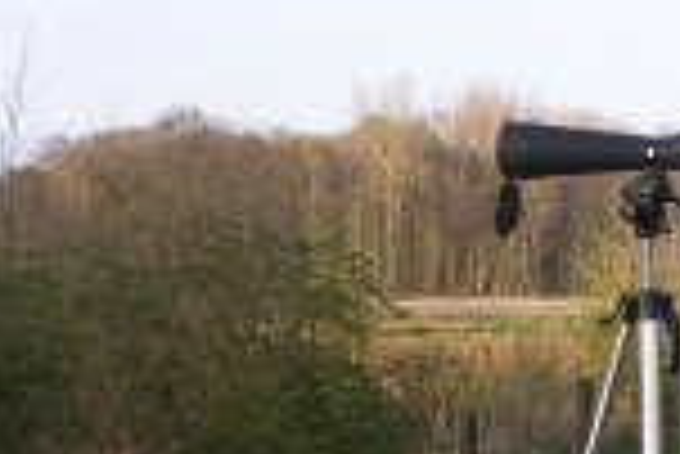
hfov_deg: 12.2
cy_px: 418
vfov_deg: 8.3
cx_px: 748
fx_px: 3120
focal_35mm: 165
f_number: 3.4
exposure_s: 1/274
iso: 50
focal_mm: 9.1
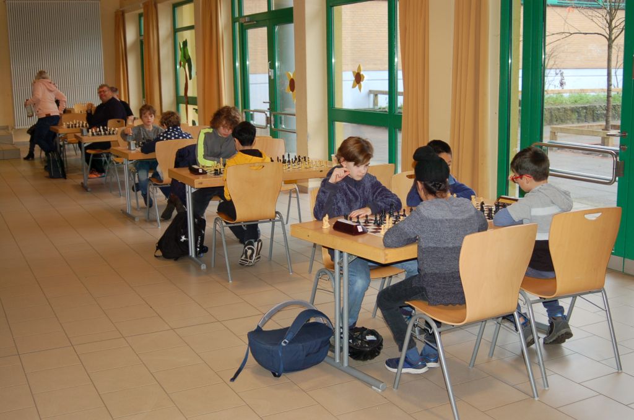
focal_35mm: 42
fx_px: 738
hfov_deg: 46.5
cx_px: 317
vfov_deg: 31.8
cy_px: 210
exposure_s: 1/60
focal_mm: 28
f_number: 3.3
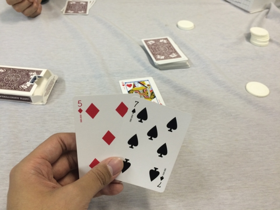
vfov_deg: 48.2
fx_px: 235
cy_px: 105
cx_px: 140
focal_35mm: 29
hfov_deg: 61.7
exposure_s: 1/30
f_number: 2.2
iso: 64
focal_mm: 4.15
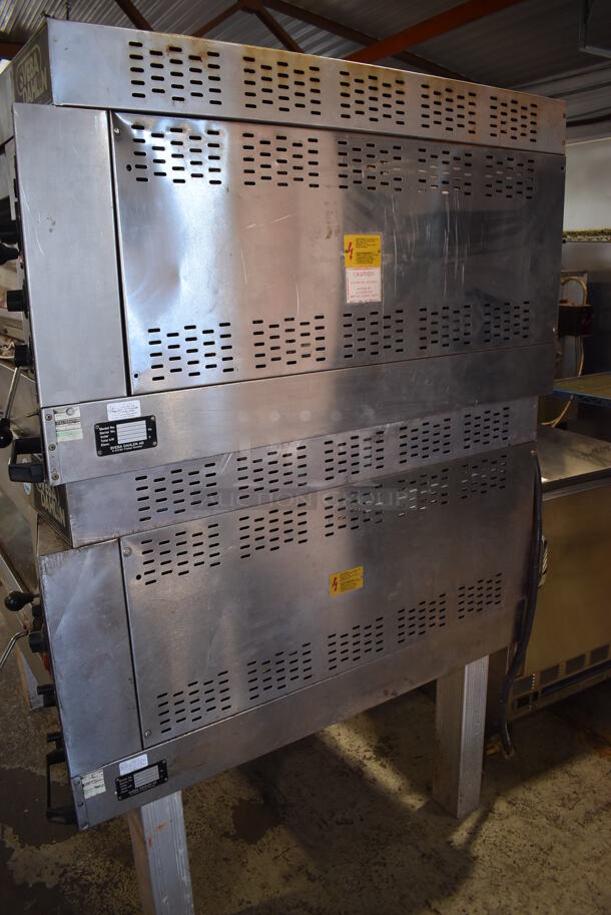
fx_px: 686
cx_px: 306
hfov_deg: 48.0
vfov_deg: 67.3
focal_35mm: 27
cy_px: 458
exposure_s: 1/125
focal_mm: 18
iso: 1000
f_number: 3.5
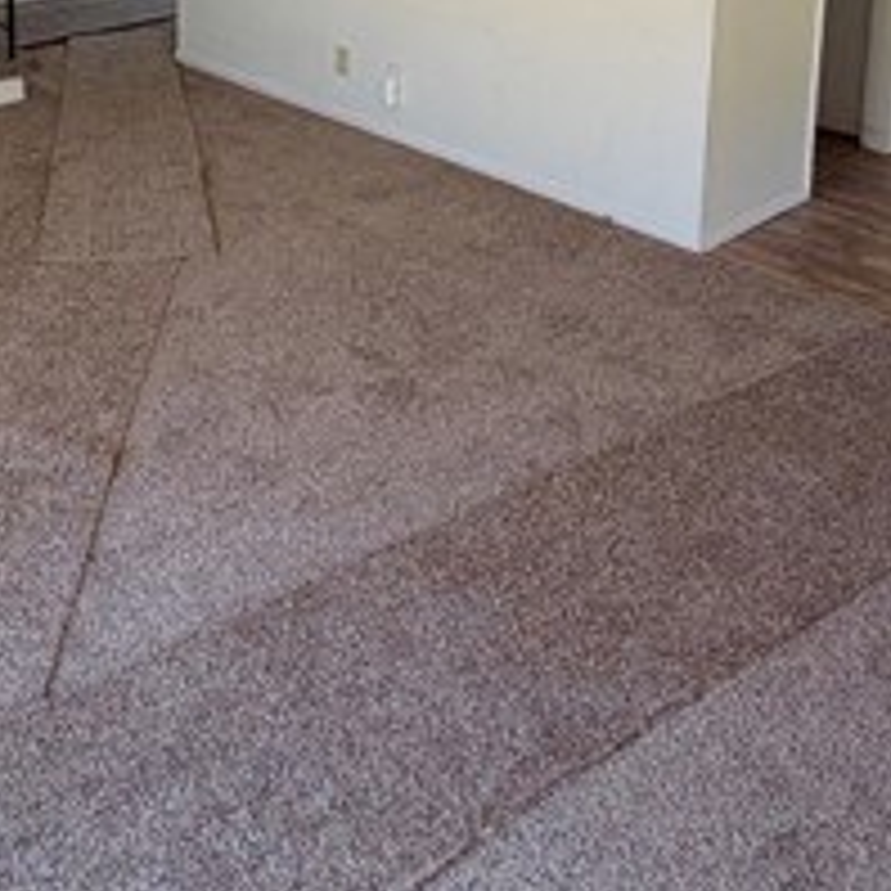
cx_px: 261
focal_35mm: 40
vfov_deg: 35.9
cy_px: -81
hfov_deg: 41.0
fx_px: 1165
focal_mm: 2.22
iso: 64
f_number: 2.2
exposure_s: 1/121
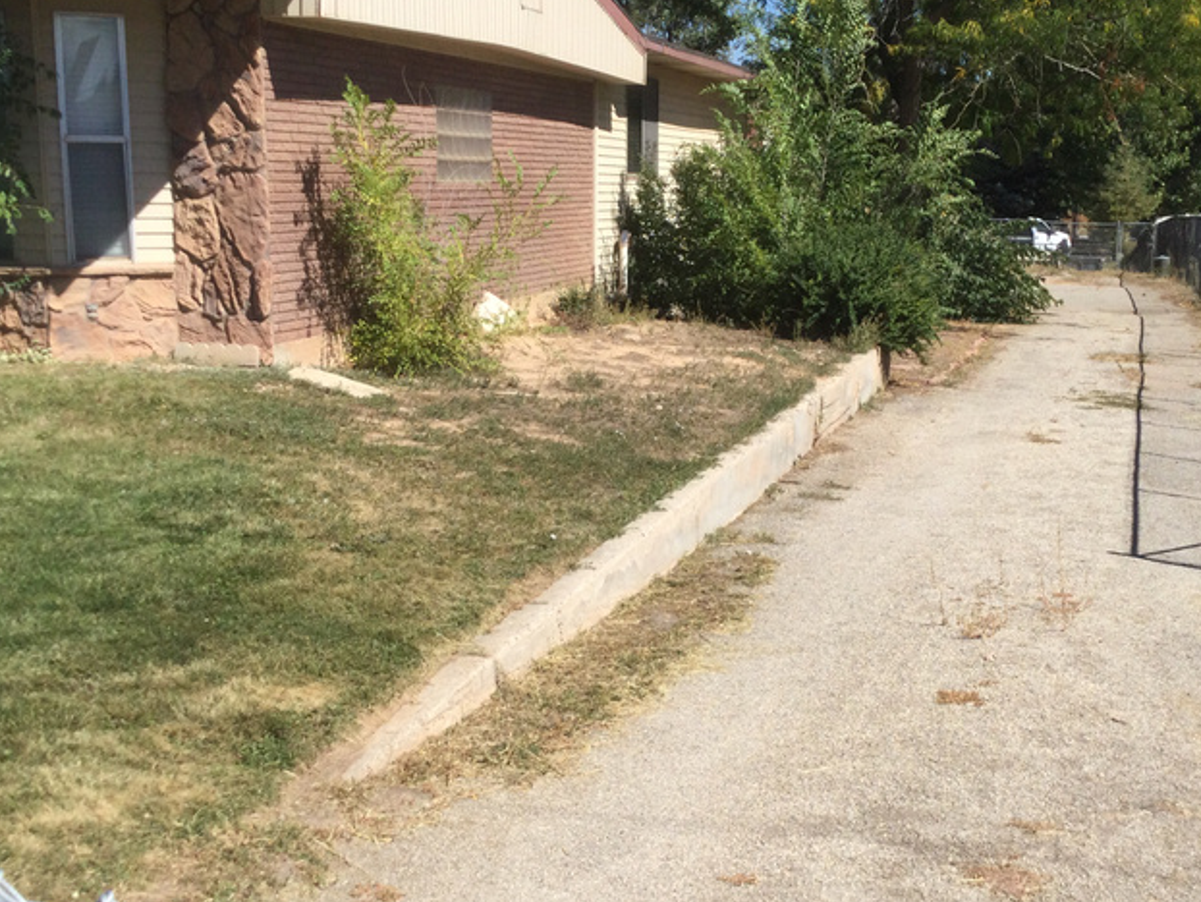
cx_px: 685
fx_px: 1770
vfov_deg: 28.6
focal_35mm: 51
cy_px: 481
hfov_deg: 37.4
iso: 25
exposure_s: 1/1431
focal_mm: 3.3
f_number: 2.4
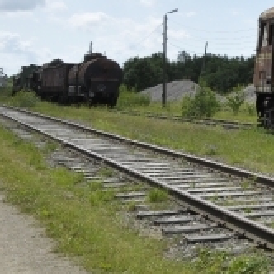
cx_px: 469
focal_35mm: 83
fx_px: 743
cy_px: -5
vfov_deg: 20.2
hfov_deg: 17.6
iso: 400
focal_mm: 18
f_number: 11
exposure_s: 1/500
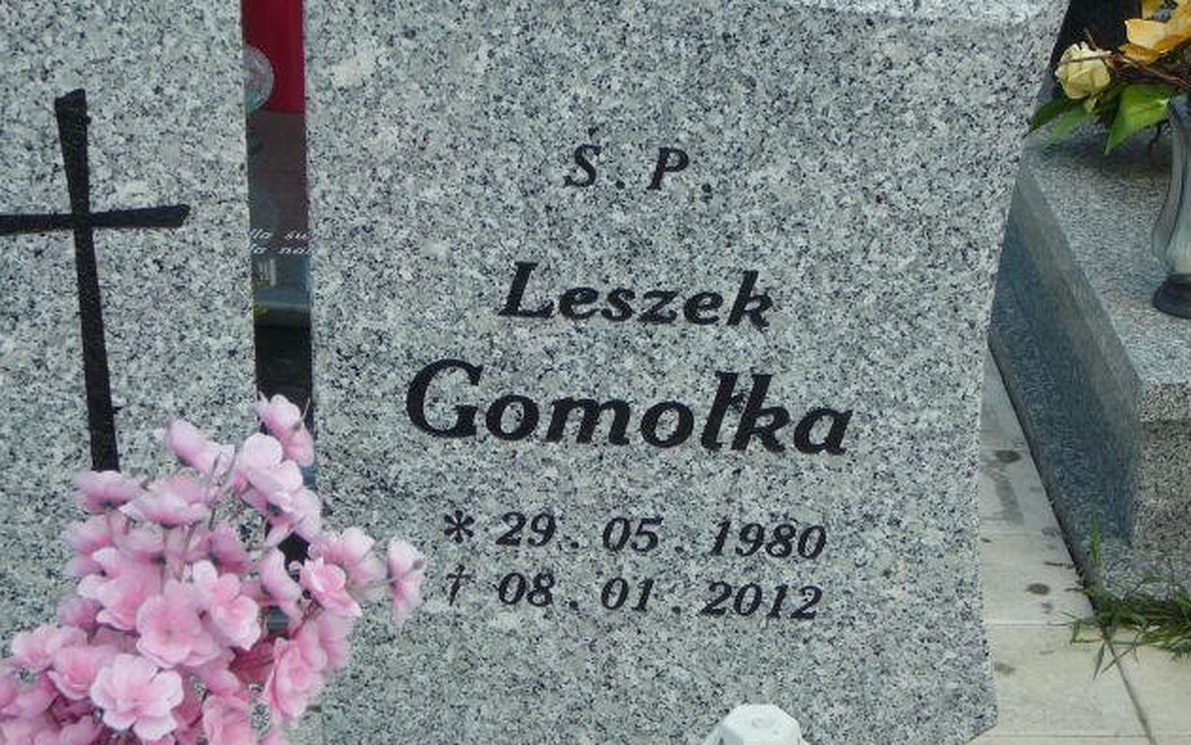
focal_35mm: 70
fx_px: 2273
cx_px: 603
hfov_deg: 29.4
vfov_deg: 18.6
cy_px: 439
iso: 80
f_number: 3.6
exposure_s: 1/400
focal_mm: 9.7
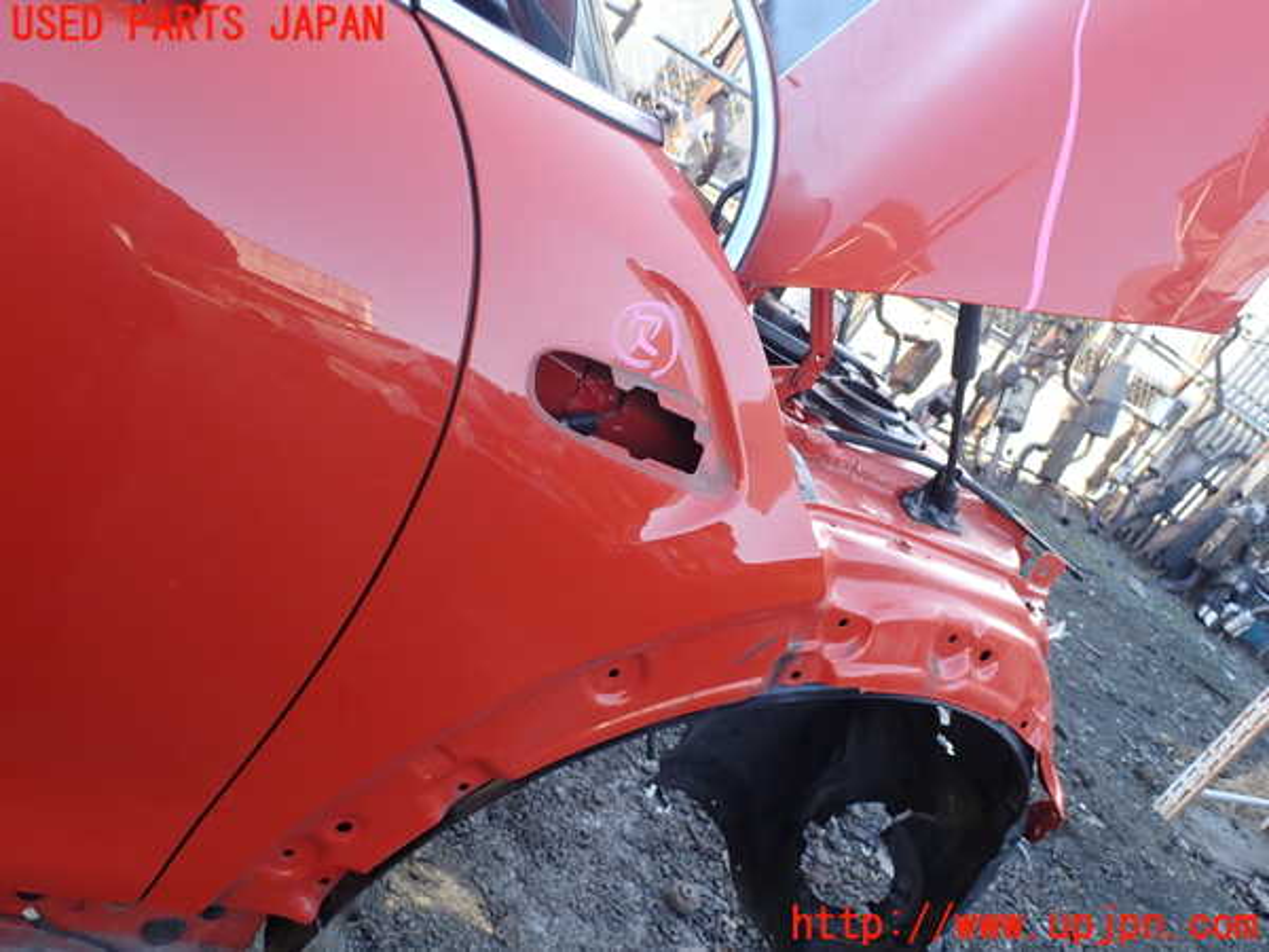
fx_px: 1100
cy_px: 476
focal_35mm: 30
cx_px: 634
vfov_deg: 46.8
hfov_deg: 60.0
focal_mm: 5.4
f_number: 3.2
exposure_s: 1/60
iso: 100
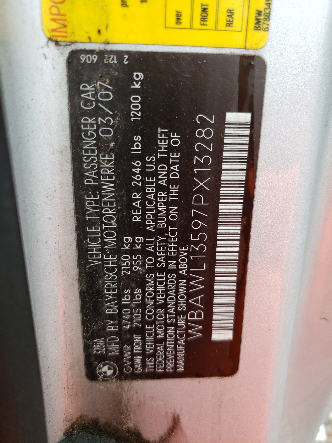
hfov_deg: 53.1
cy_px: 222
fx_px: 332
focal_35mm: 26
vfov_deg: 67.3
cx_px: 166
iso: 50
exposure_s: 1/1250
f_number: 1.5
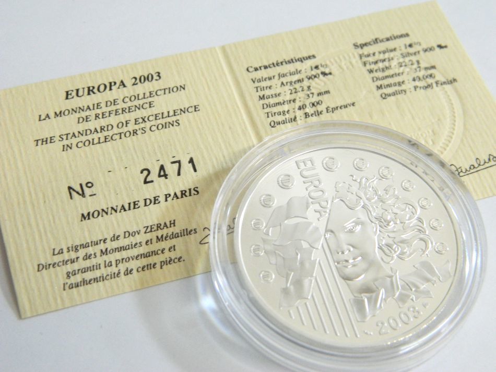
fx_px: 1003
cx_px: 248
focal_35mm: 70
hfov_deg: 27.8
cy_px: 186
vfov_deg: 21.0
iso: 400
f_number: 4
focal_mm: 12.6
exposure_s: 1/40
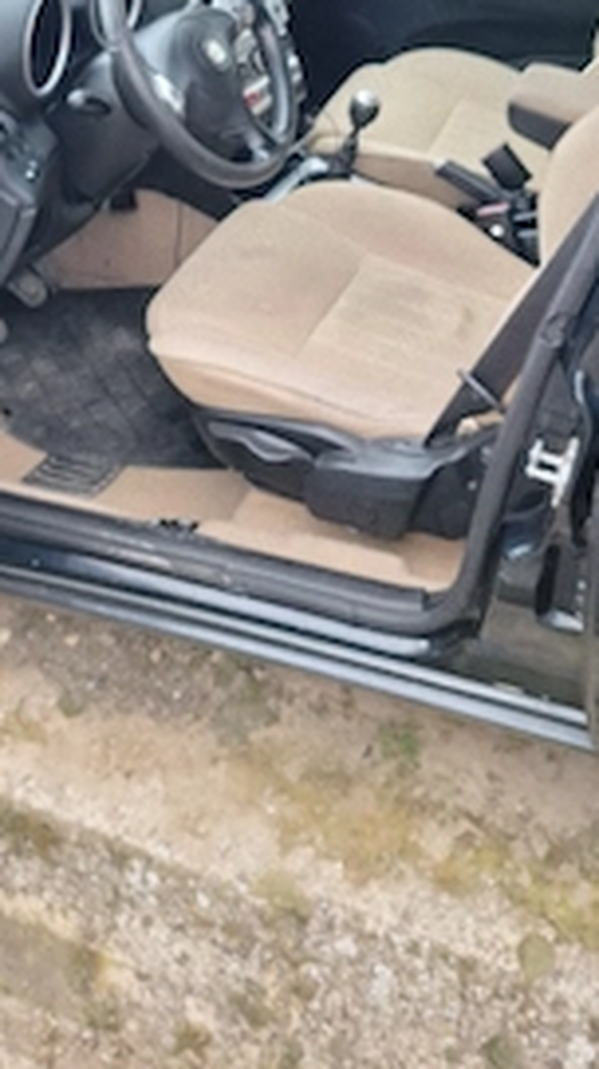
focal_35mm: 37
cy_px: 335
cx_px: 260
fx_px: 1047
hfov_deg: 31.9
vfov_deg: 52.7
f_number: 1.8
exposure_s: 1/100
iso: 40
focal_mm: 5.54
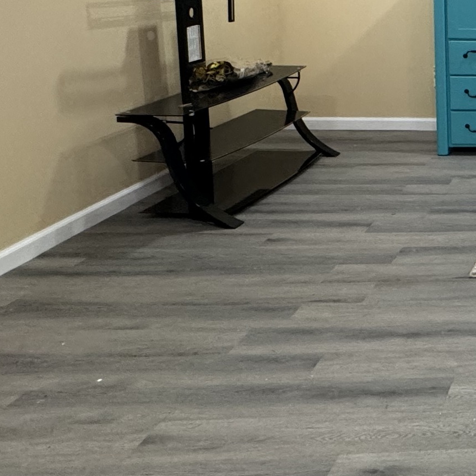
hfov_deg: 27.9
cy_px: 42
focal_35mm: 44
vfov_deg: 35.9
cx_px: 689
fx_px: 685
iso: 320
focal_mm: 2.22
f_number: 2.2
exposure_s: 1/60
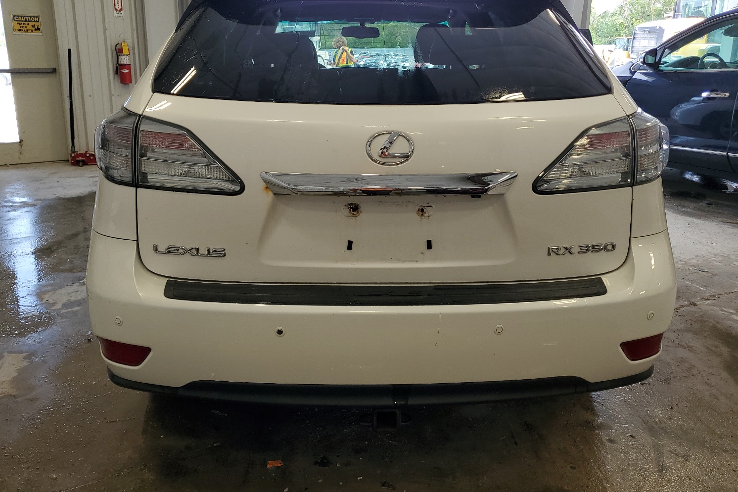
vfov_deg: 44.9
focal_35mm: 29
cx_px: 371
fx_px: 595
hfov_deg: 63.7
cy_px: 213
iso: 50
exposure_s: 1/244
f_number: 1.5
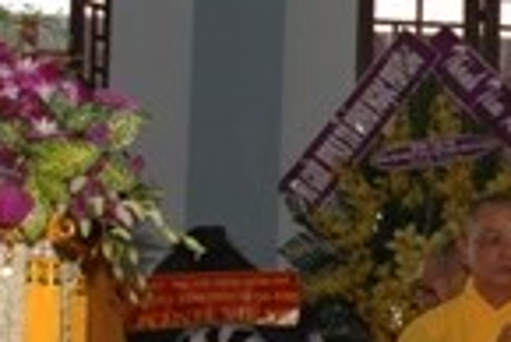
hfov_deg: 11.0
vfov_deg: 8.3
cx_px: 1100
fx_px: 2347
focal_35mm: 165
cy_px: 141
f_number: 4
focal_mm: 25
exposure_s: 1/60
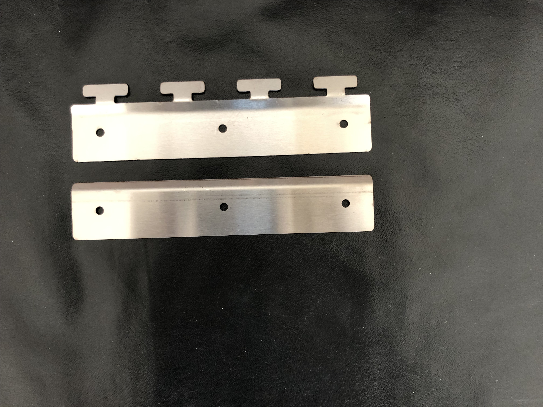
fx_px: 439
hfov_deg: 63.4
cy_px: 204
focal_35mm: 28
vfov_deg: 49.7
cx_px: 272
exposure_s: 1/15
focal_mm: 3.99
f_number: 1.8
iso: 40
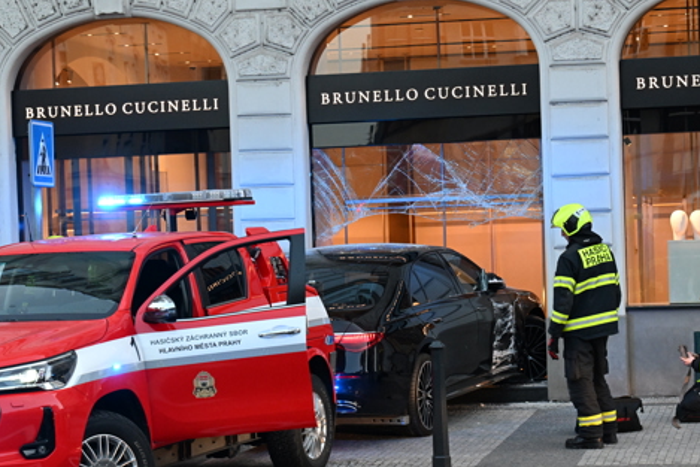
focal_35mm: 103
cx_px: 310
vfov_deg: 13.3
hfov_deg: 19.8
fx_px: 2003
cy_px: 312
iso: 4000
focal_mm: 70
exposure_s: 1/640
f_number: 4.5
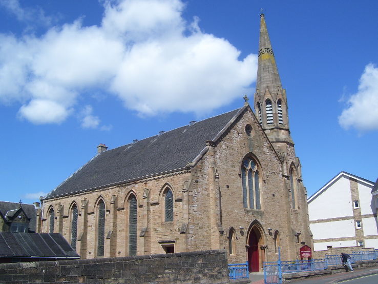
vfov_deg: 39.7
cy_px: 142
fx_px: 393
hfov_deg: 51.3
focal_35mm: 36
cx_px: 189
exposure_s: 1/750
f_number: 4.8
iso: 80
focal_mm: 6
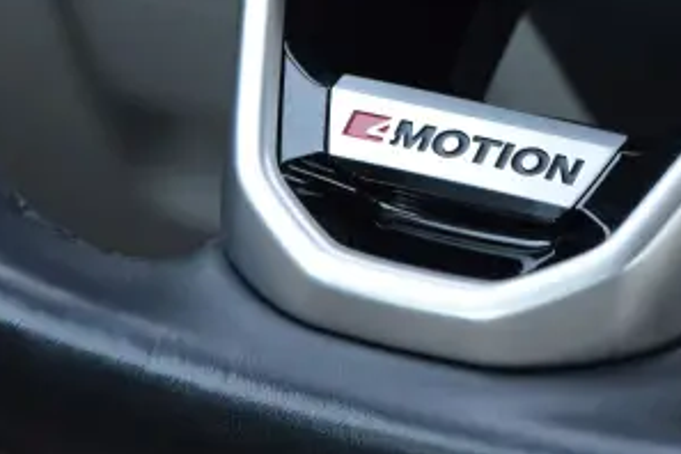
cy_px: 93
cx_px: 539
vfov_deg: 2.7
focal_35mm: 501
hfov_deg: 4.1
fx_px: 9478
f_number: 6
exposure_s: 1/100
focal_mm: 155
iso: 1600
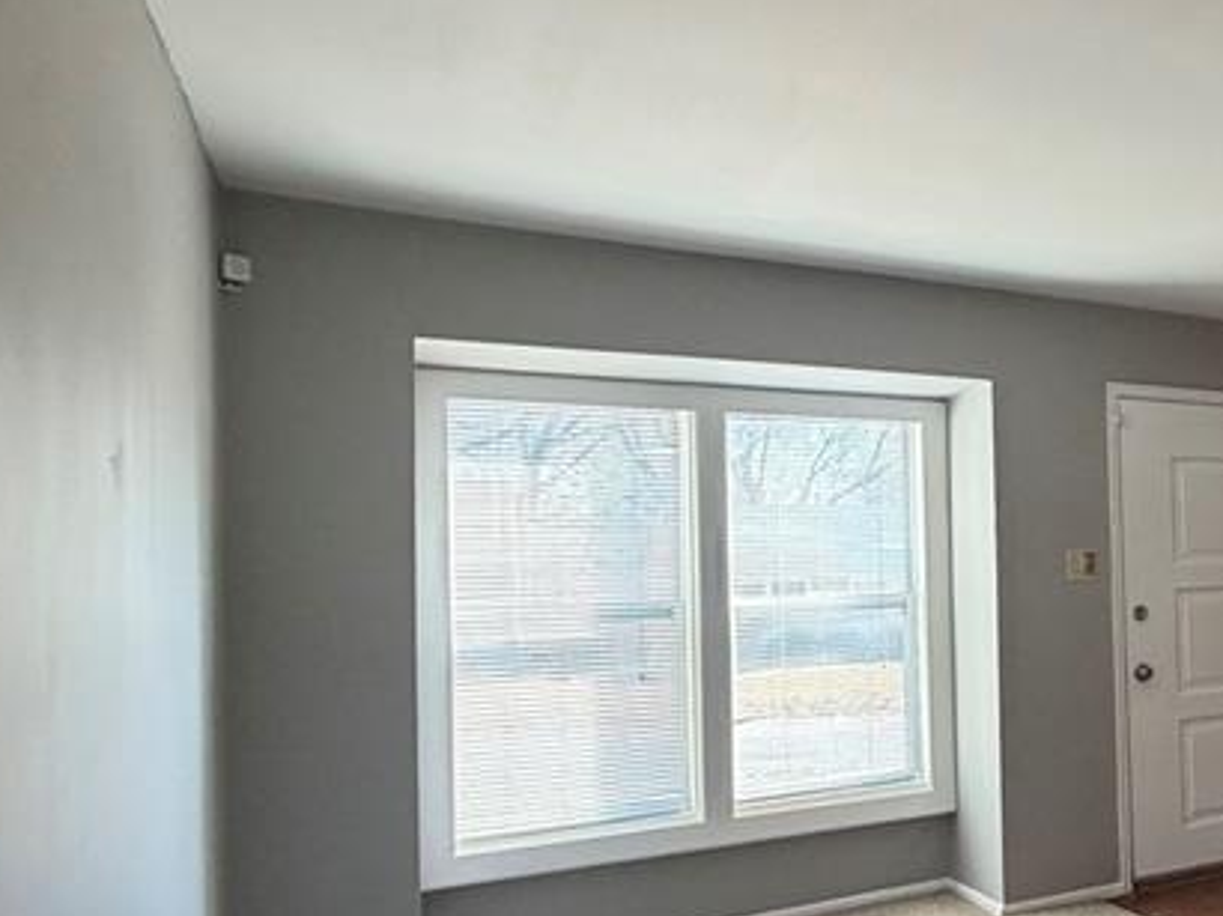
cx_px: 1435
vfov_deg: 40.5
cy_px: 549
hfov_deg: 39.5
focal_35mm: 35
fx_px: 1236
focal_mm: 2.22
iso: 320
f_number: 2.2
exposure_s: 1/120
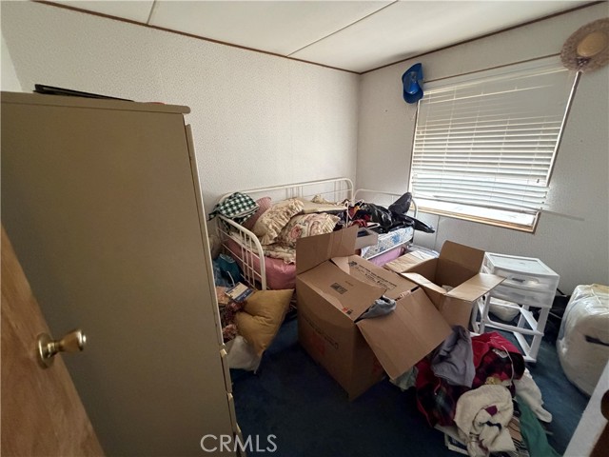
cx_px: 304
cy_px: 228
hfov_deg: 102.1
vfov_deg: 85.7
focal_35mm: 14
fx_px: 246
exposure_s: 1/60
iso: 500
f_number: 2.2
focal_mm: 2.22
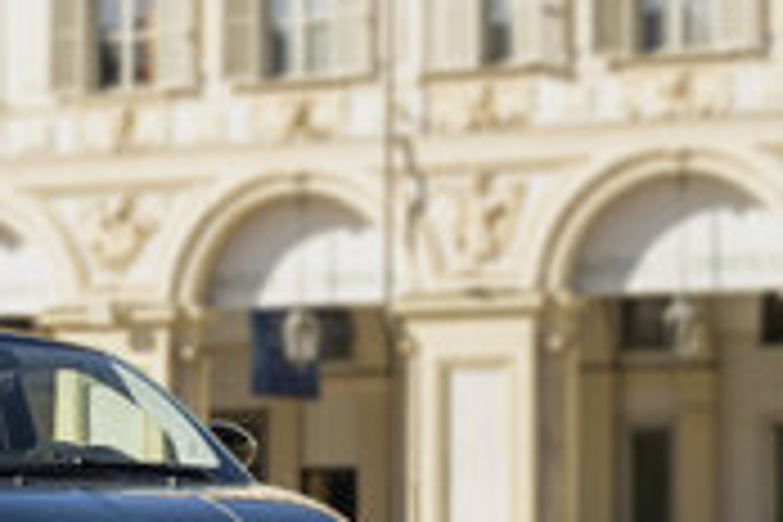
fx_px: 3197
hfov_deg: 13.7
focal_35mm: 147
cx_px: -22
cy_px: 367
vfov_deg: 9.3
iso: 64
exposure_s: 1/1000
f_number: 3.2
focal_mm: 64
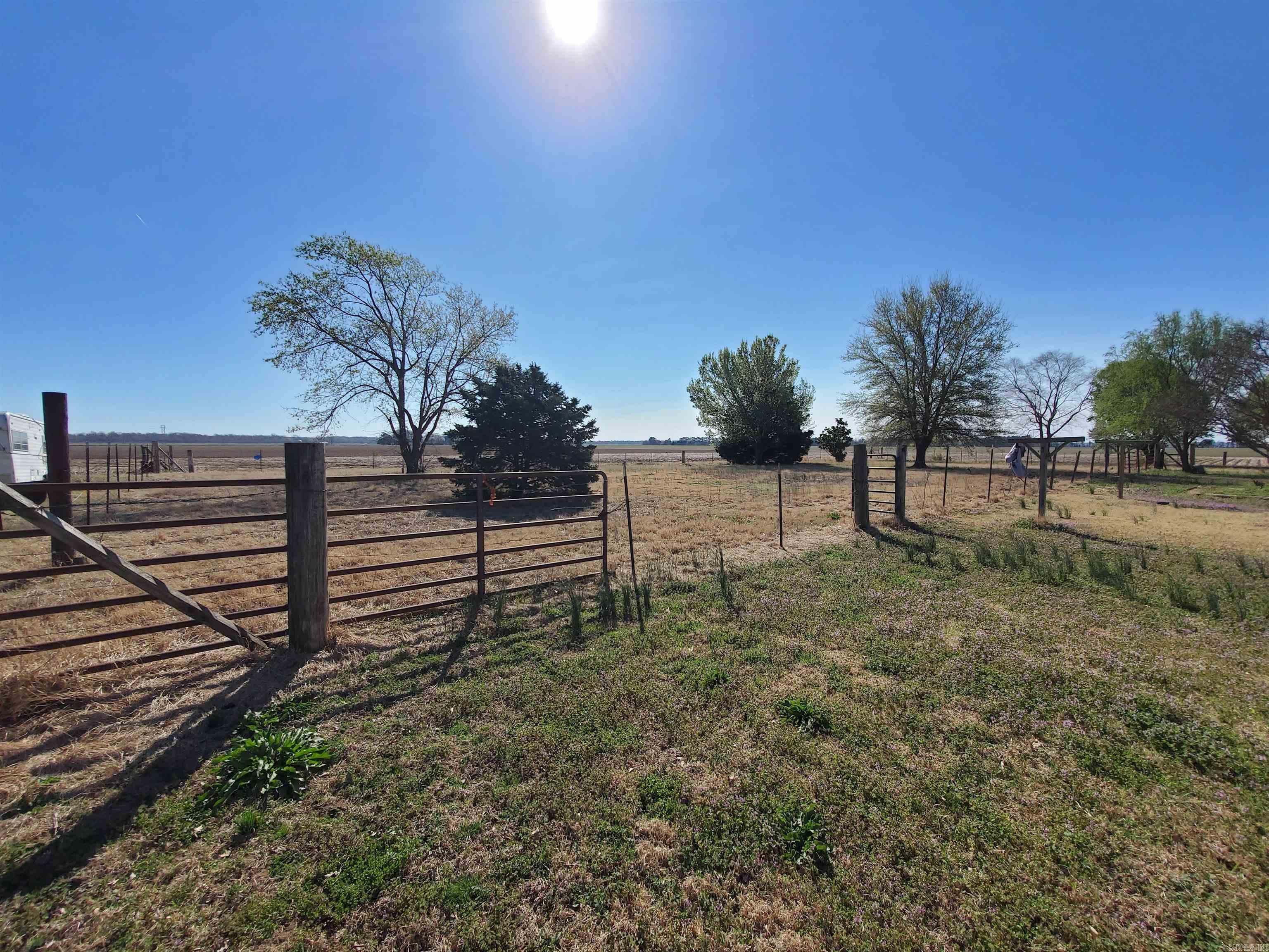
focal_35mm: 13
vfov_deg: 89.9
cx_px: 634
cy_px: 476
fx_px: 477
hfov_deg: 106.2
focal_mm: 1.8
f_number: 2.2
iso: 50
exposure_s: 1/1365
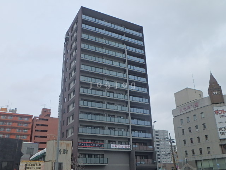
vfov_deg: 41.8
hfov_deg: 54.0
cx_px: 113
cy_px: 85
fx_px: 222
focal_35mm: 34
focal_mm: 6
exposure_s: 1/500
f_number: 4.9
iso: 125
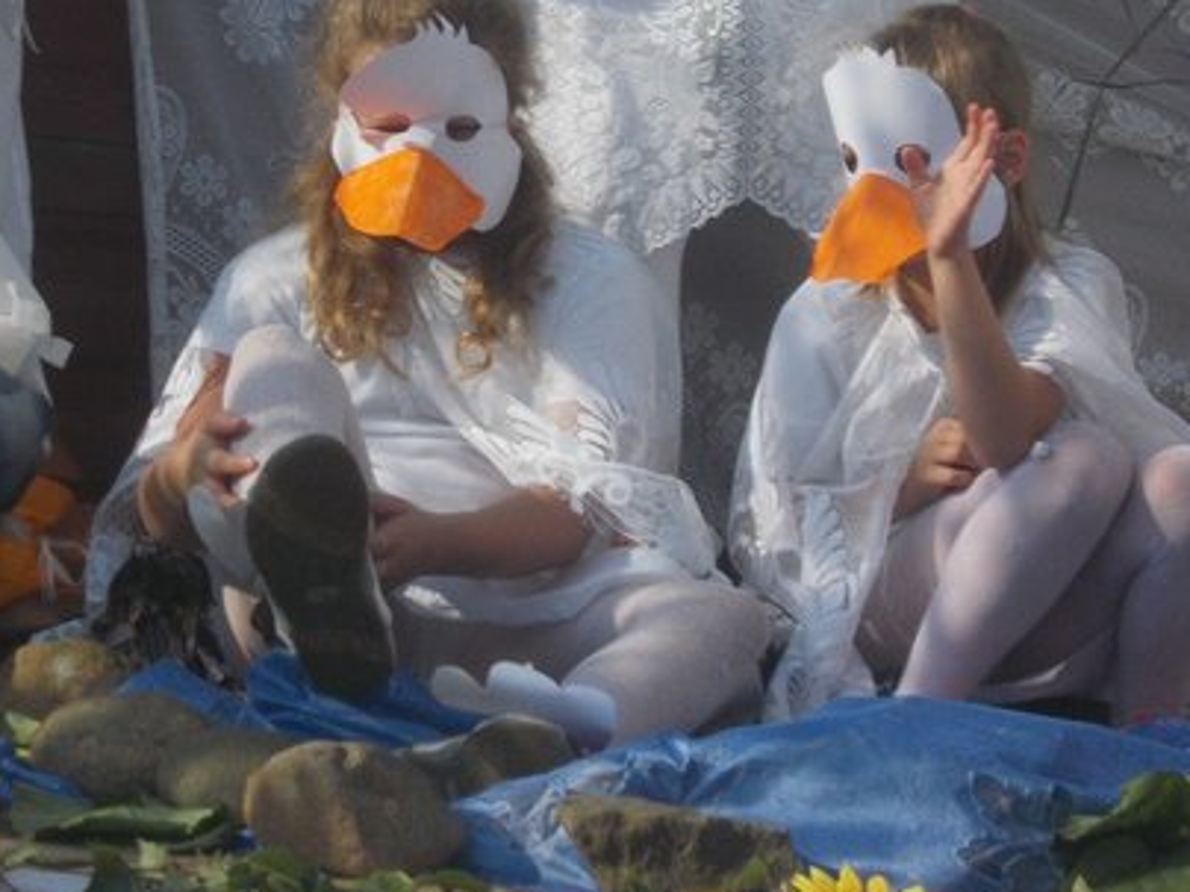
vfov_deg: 8.2
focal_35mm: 182
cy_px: 241
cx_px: 427
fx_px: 6257
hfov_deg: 10.9
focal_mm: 16
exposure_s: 1/500
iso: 100
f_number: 5.8
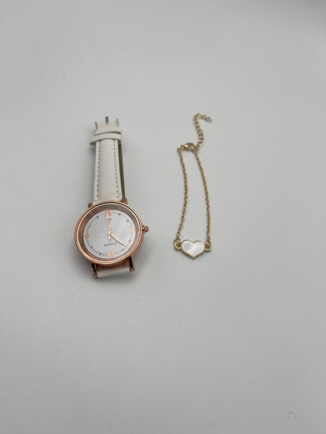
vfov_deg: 67.3
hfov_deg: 53.1
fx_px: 326
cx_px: 163
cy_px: 217
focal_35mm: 26
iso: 50
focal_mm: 5.1
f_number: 1.6
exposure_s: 1/645
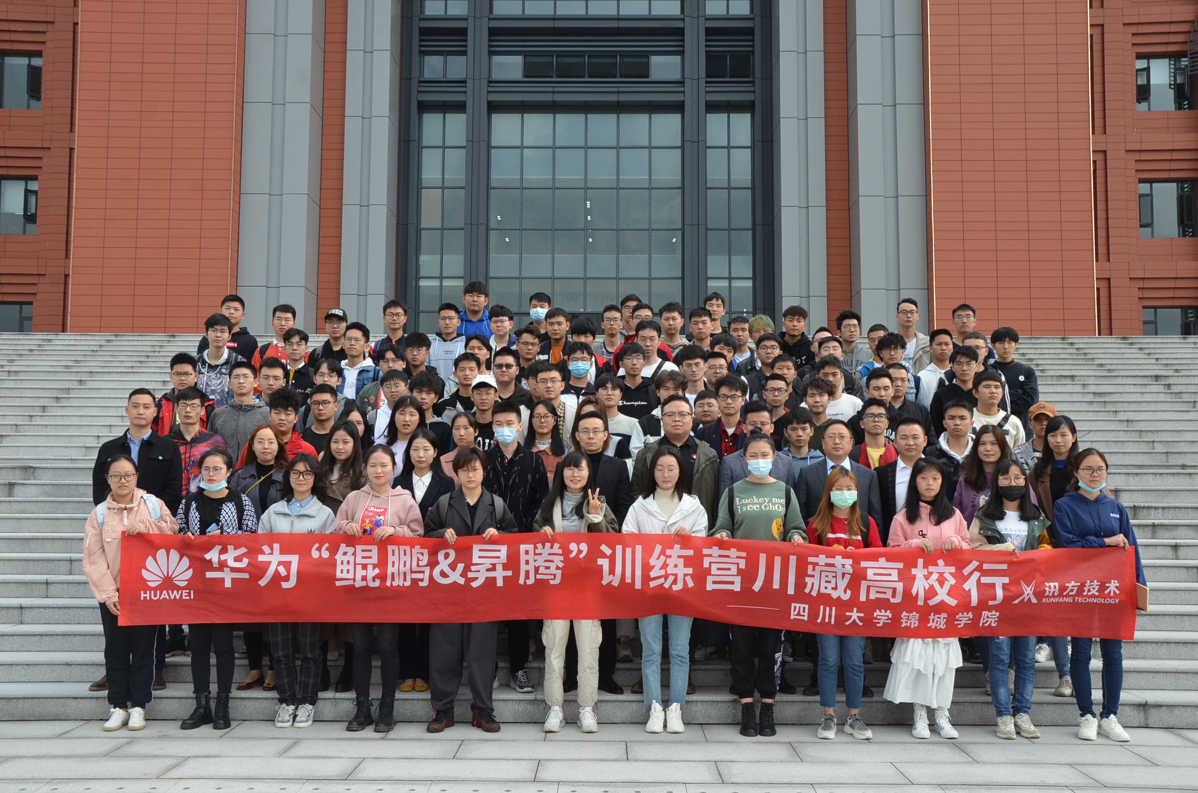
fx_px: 1196
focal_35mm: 36
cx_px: 599
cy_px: 396
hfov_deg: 53.2
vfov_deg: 36.7
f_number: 9
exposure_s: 1/320
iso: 400
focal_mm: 24
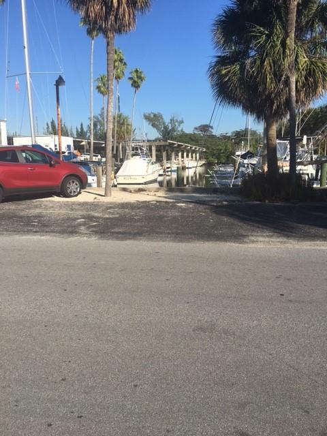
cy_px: 218
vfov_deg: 61.7
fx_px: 365
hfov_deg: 48.2
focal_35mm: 29
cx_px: 164
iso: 25
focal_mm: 4.15
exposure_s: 1/1709
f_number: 2.2
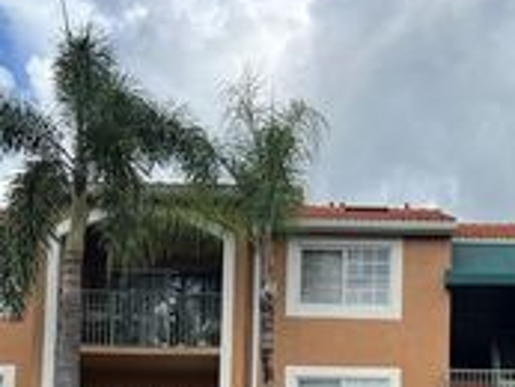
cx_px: 387
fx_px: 1117
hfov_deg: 25.7
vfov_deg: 18.6
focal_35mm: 75
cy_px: 466
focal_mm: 5.7
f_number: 1.5
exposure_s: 1/2762
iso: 50
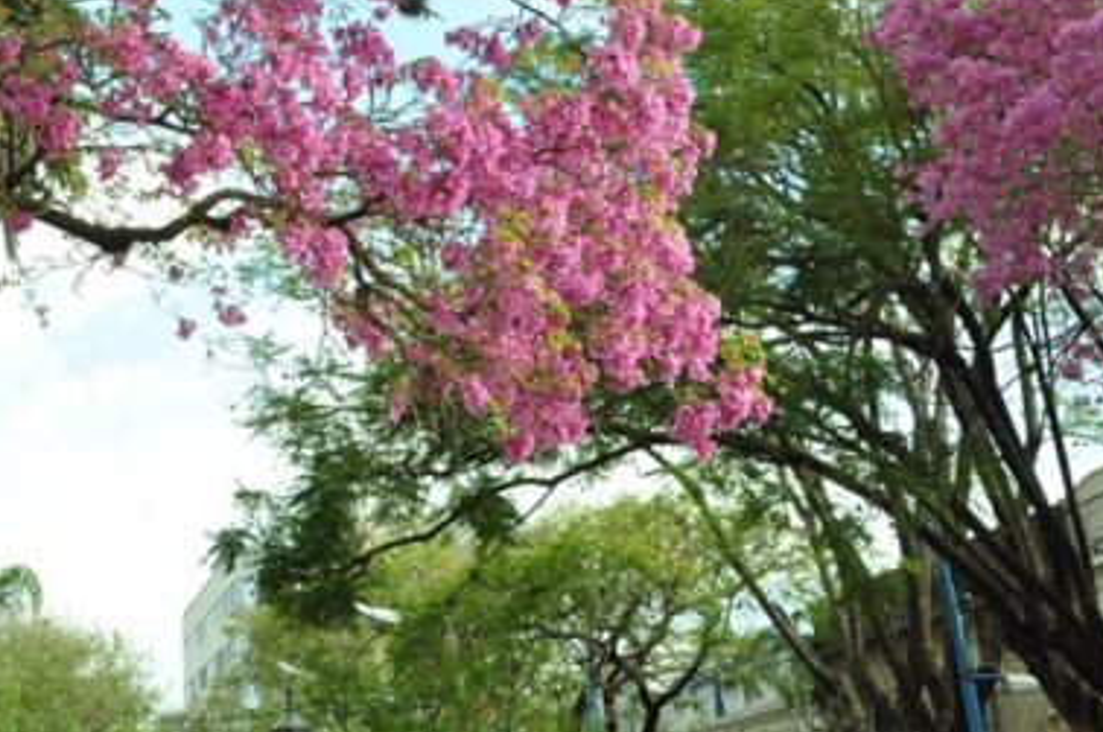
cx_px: 67
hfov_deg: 28.7
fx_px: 2050
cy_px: 52
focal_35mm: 67
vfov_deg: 19.8
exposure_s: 1/250
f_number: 10
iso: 640
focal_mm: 22
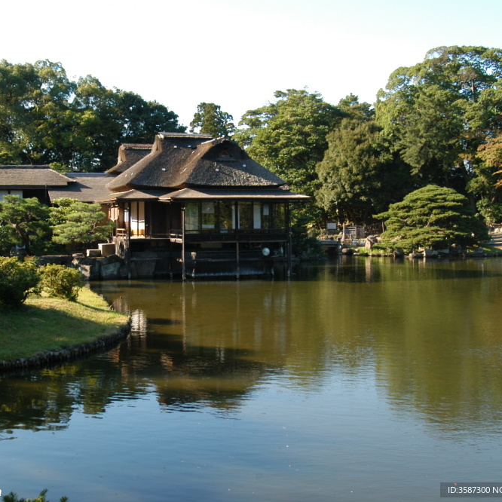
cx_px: 228
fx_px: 771
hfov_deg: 36.0
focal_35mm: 47
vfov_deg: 36.1
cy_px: 248
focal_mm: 24
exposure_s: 1/160
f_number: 6.3
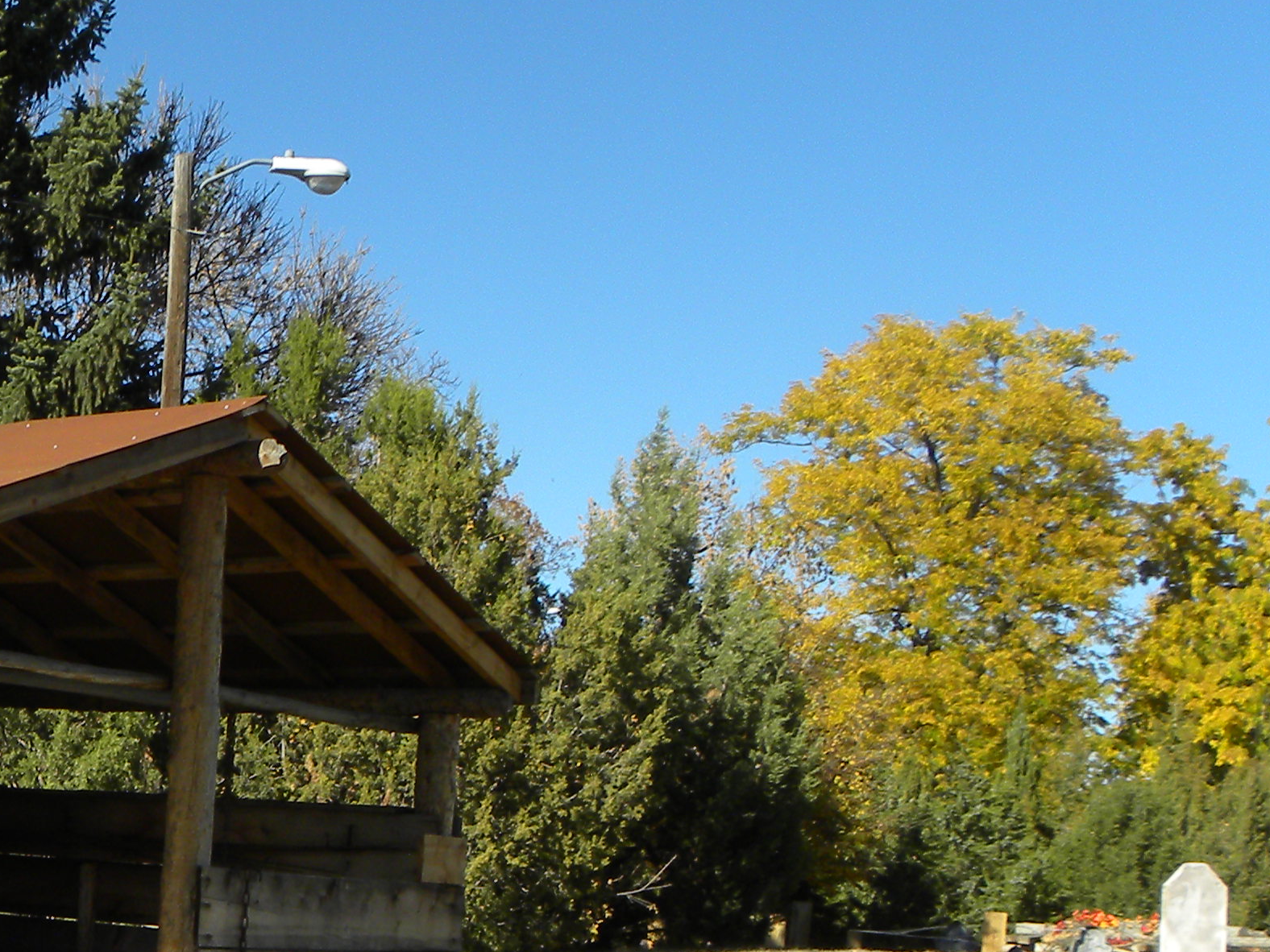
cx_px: -230
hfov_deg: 26.4
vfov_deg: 21.6
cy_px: 915
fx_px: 2421
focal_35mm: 66
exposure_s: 1/310
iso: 64
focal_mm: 4.6
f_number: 5
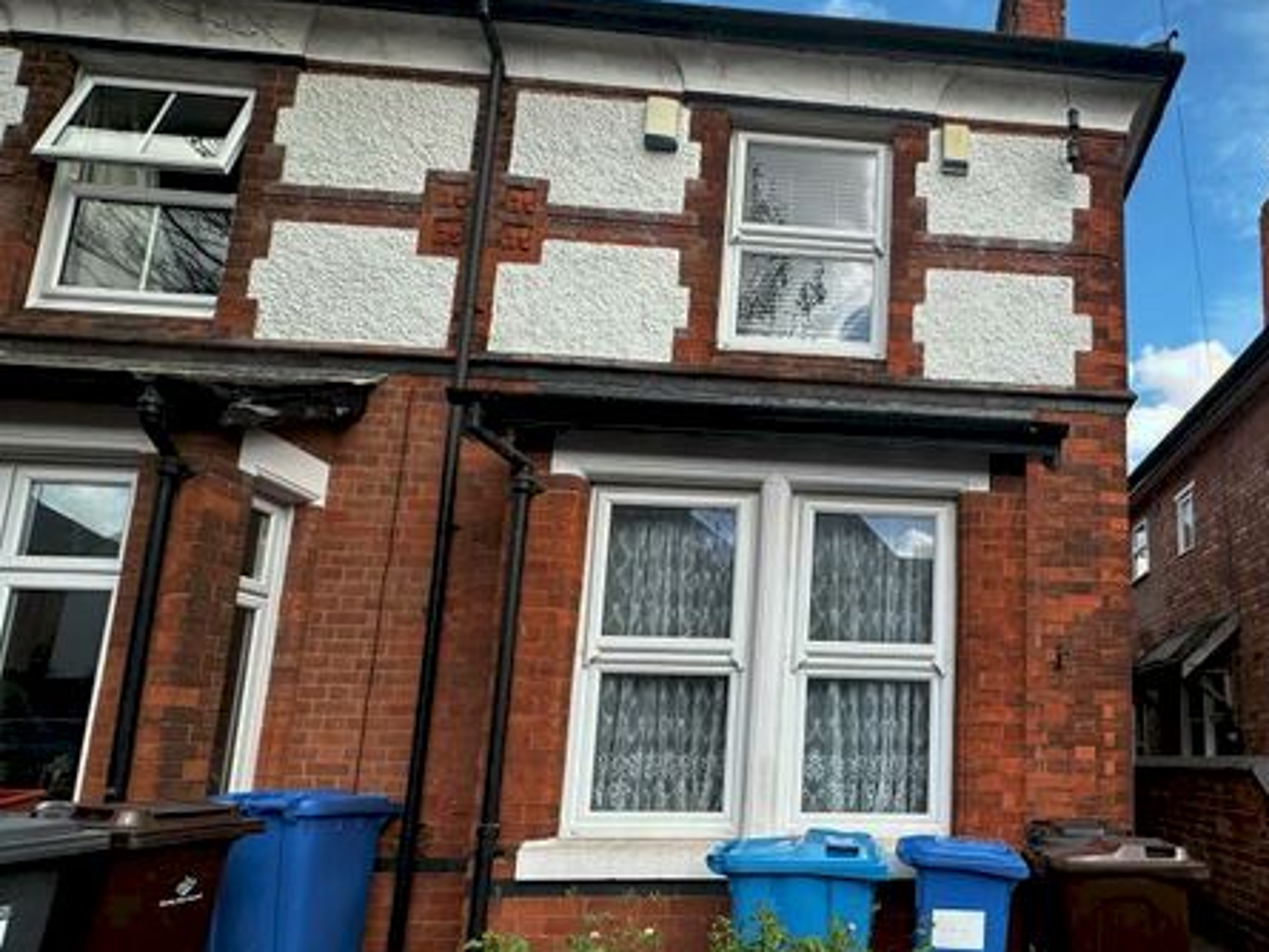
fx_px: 807
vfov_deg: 59.7
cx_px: 952
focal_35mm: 22
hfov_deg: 71.2
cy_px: 631
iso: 40
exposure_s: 1/502
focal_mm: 2.22
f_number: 2.2
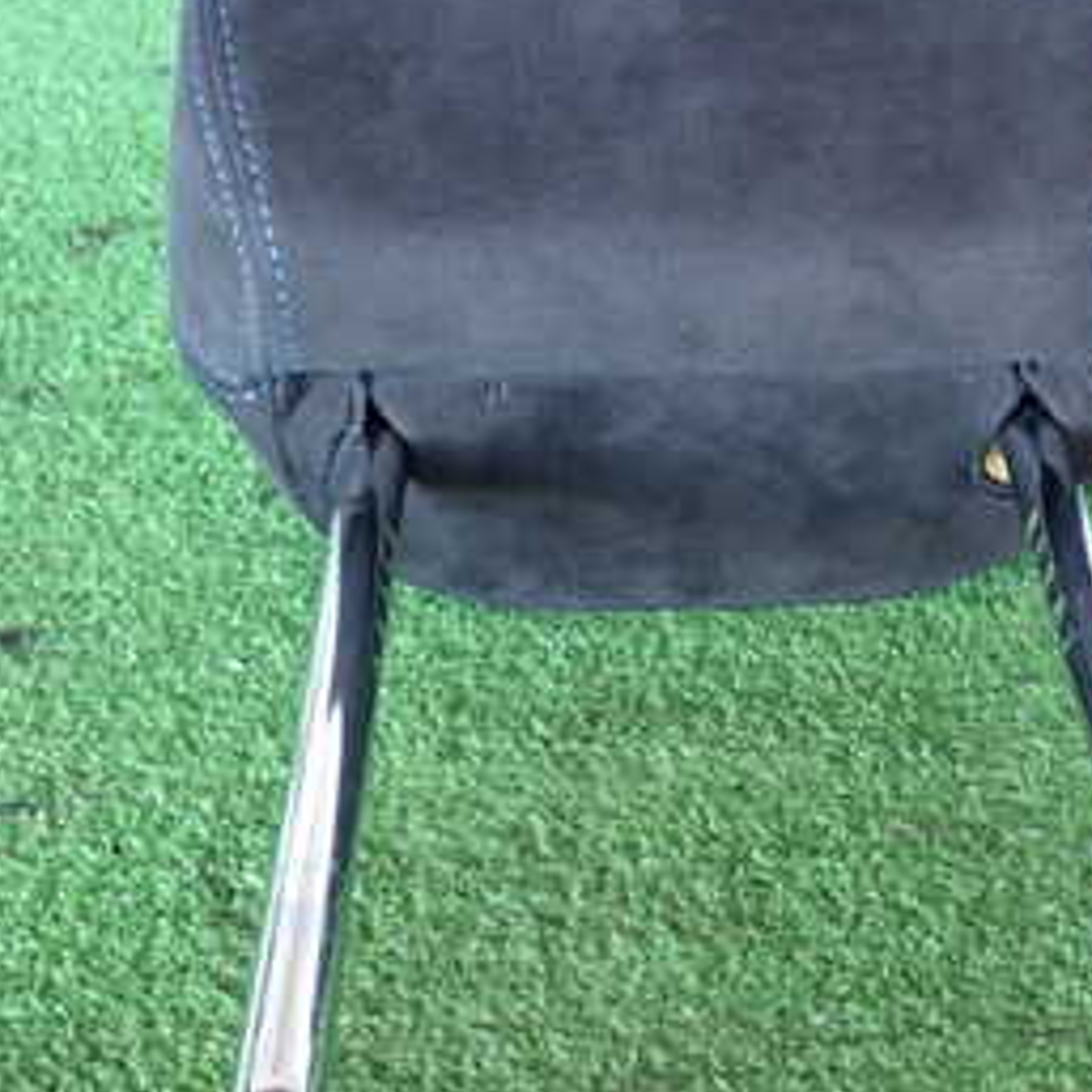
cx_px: 731
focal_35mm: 66
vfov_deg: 26.0
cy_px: 421
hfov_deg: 26.0
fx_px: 2356
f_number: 2.4
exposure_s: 1/30
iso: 250
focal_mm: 5.79
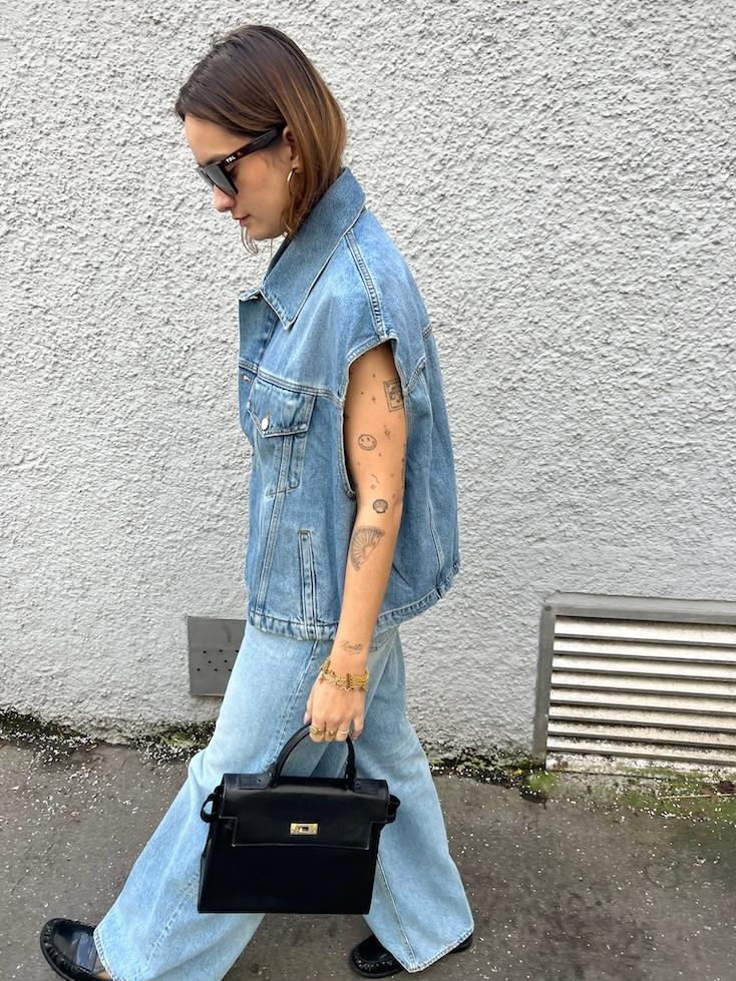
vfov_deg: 67.3
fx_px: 737
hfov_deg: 53.1
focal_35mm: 26
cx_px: 368
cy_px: 490
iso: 32
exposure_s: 1/149
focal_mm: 5.7
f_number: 1.5
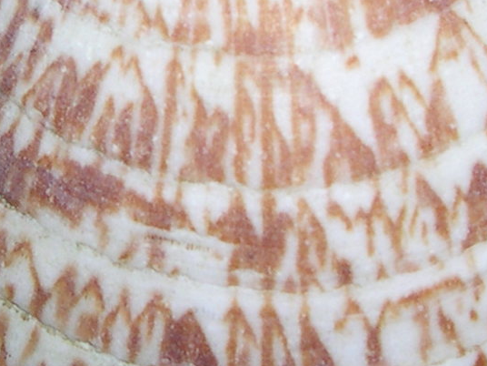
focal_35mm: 126
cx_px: 250
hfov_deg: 15.6
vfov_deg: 11.8
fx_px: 1773
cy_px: 182
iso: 100
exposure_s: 1/60
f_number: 7.6
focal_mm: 8
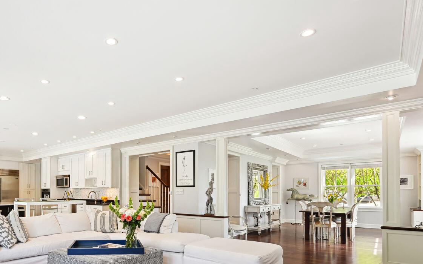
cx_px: 127
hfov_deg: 76.0
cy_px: 179
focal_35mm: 22
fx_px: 254
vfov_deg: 53.8
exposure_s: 1/13
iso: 200
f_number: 9
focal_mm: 14
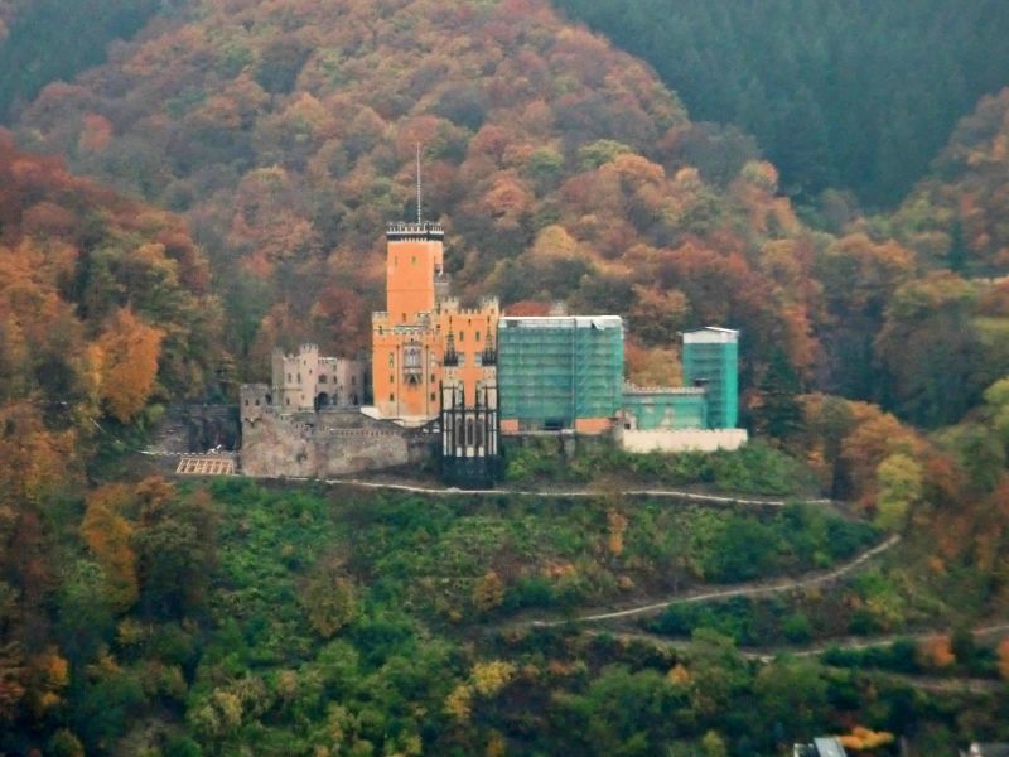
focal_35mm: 240
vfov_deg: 6.2
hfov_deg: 8.2
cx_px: 504
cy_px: 378
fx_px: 6996
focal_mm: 43
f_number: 5.8
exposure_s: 1/125
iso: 400
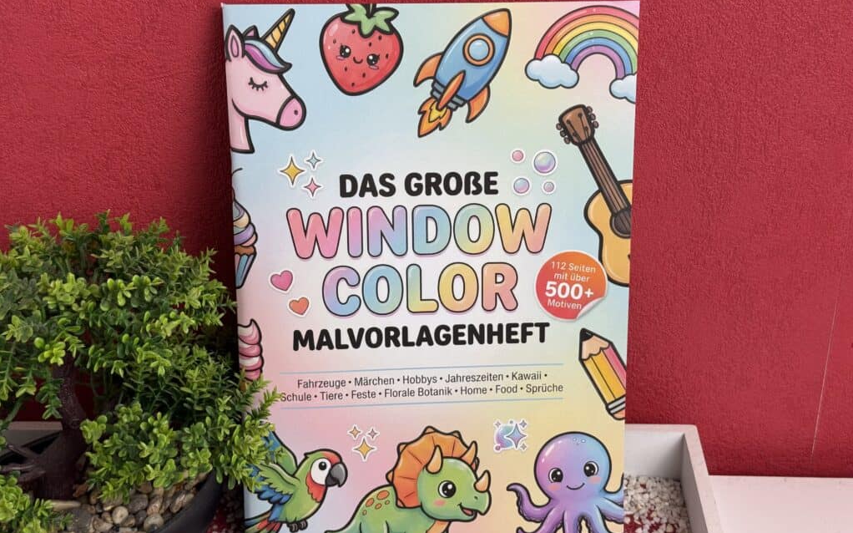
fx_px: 1185
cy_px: 263
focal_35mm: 51
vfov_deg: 25.3
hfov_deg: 39.6
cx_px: 426
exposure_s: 1/100
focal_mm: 6.76
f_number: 1.78
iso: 50
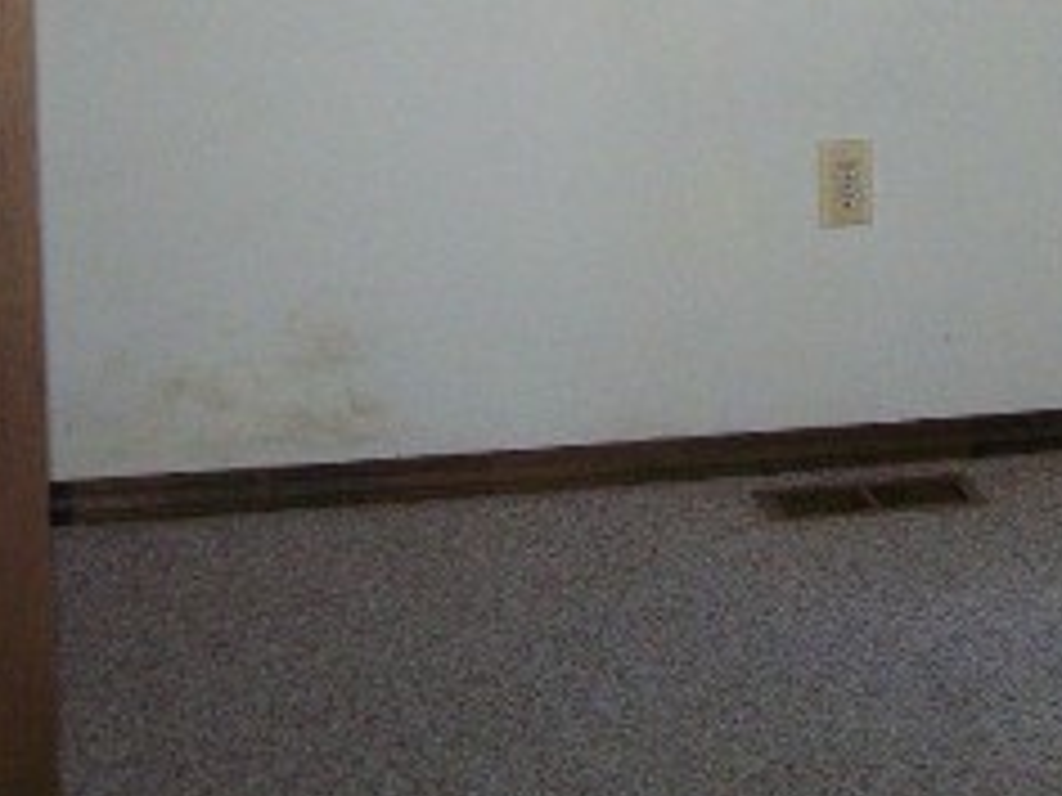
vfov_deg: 14.0
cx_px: 734
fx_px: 3160
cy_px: -153
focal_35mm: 103
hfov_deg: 19.0
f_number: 2.8
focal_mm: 6.3
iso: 160
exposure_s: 1/60
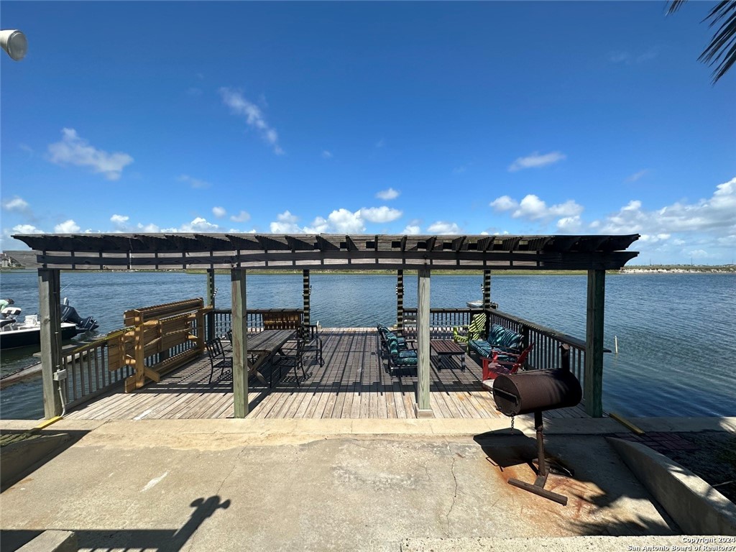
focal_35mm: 14
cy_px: 276
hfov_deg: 102.1
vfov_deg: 85.7
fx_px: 298
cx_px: 368
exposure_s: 1/2451
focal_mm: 2.22
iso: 50
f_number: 2.2
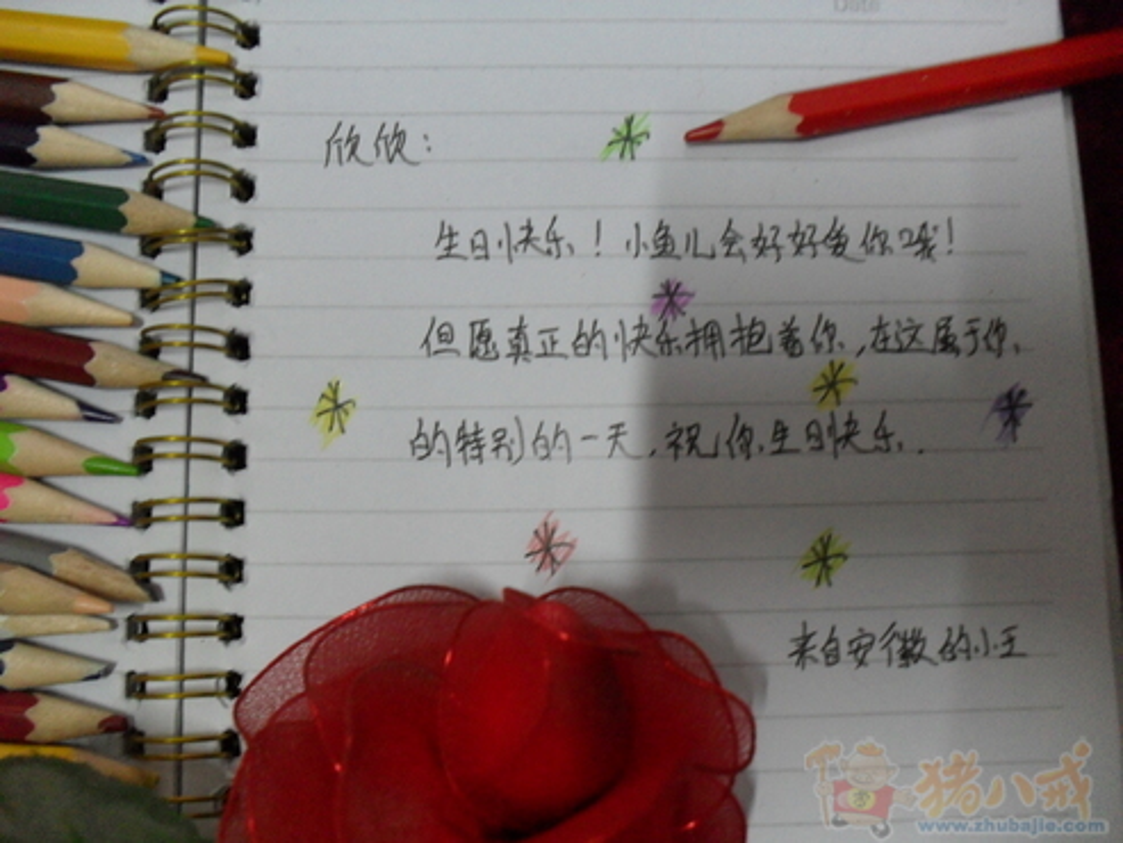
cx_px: 562
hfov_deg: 49.0
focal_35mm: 38
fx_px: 1233
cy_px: 422
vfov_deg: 37.7
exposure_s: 1/6
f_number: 2.8
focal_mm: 6.3
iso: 200
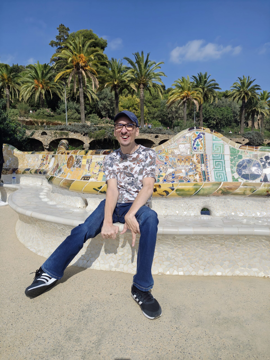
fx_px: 239
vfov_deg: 73.9
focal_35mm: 23
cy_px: 180
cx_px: 135
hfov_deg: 58.9
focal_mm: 6.57
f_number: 1.6
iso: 102
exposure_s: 1/2831
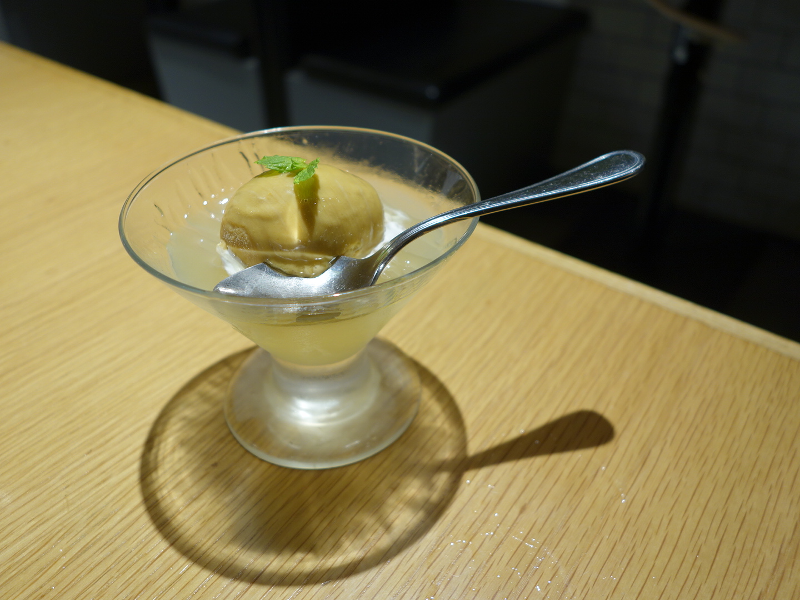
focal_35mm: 28
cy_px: 300
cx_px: 400
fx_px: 647
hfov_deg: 63.4
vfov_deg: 49.7
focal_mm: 10.4
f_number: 2.5
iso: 160
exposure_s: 1/30
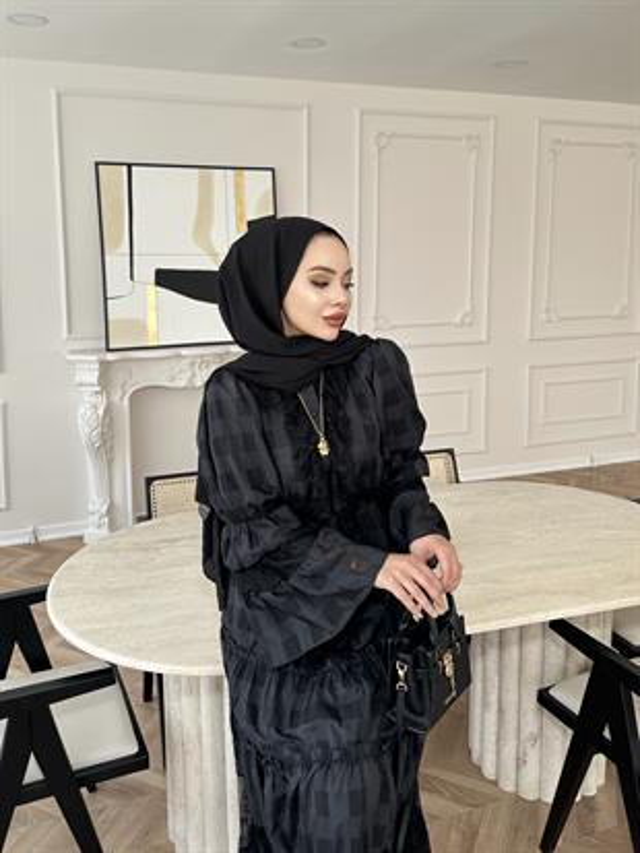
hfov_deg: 56.8
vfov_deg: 71.6
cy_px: 426
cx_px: 320
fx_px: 591
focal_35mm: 24
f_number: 1.78
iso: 80
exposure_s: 1/121
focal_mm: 6.86
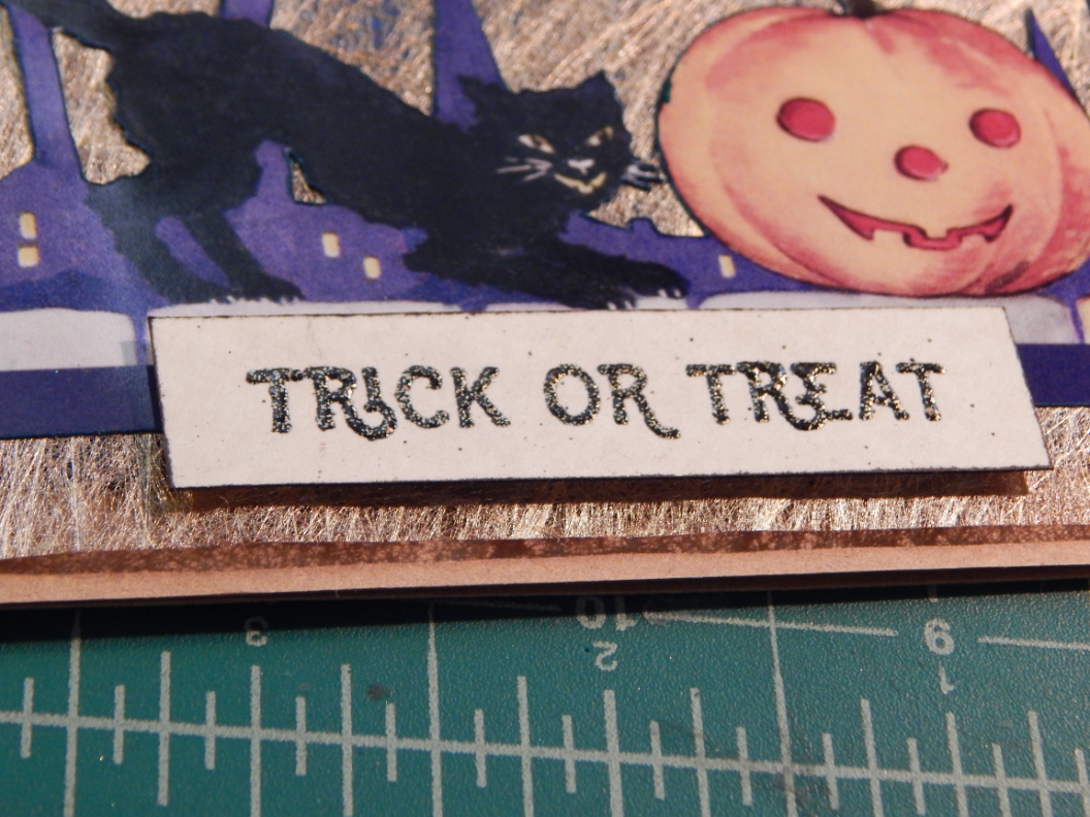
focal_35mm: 114
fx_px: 3590
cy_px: 408
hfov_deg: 17.3
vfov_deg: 13.0
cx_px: 545
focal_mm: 20.5
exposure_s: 1/30
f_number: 4.6
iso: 400
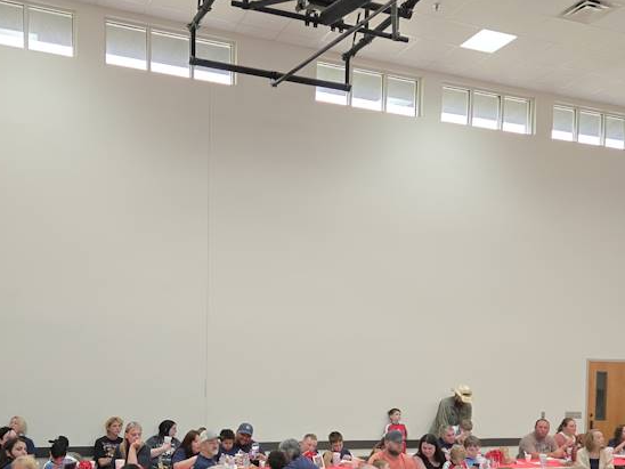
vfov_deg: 32.9
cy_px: 405
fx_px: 758
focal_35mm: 42
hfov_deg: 44.7
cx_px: 285
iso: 500
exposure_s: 1/120
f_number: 1.8
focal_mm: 5.4
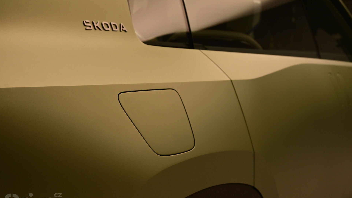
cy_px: 97
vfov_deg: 15.3
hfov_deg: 26.8
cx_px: 175
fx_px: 737
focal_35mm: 79
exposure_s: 1/80
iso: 500
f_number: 6.3
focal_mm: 50
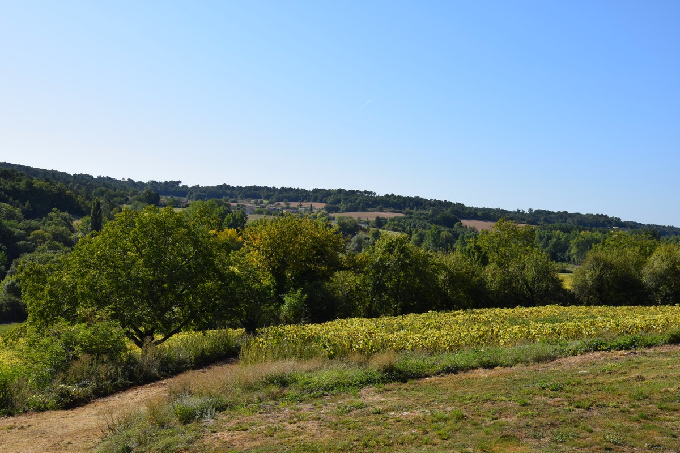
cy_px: 226
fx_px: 737
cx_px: 340
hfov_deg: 49.6
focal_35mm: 39
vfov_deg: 34.2
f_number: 10
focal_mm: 26
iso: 100
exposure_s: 1/200
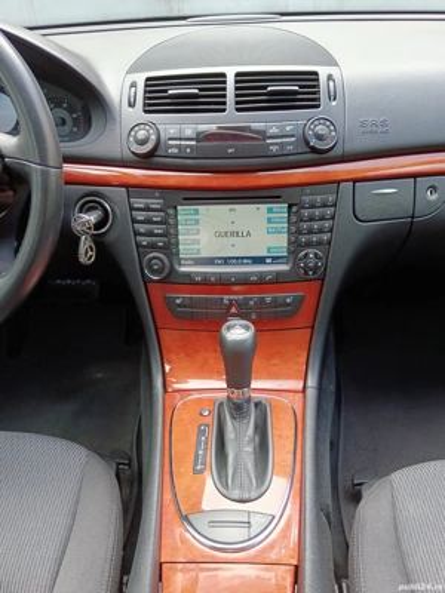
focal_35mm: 27
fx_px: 463
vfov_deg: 65.3
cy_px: 296
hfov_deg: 51.4
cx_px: 222
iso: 402
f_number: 1.9
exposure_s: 1/100
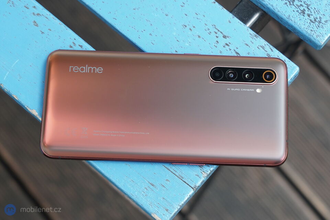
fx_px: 641
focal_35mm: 70
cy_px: 110
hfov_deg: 28.9
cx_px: 165
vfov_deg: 19.4
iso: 640
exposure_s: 1/160
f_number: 6.3
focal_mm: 70
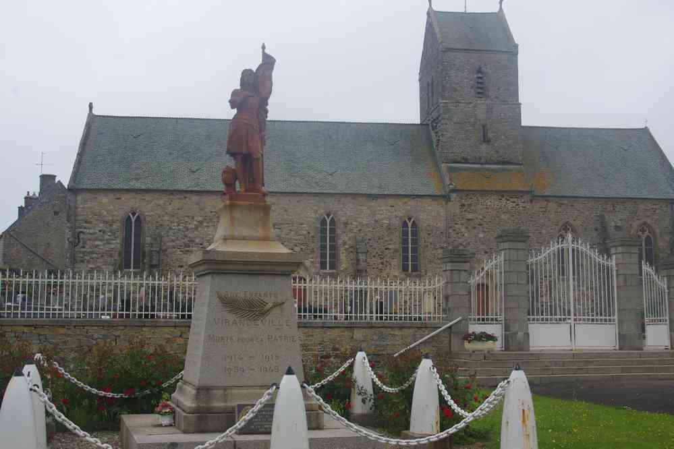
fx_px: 786
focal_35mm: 42
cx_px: 337
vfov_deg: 31.9
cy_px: 224
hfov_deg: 46.4
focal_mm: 28
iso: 200
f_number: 11
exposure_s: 1/60
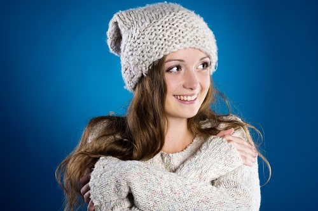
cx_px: 159
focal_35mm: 85
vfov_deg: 16.1
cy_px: 106
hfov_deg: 23.9
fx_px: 751
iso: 100
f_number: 16
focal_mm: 85
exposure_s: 1/160
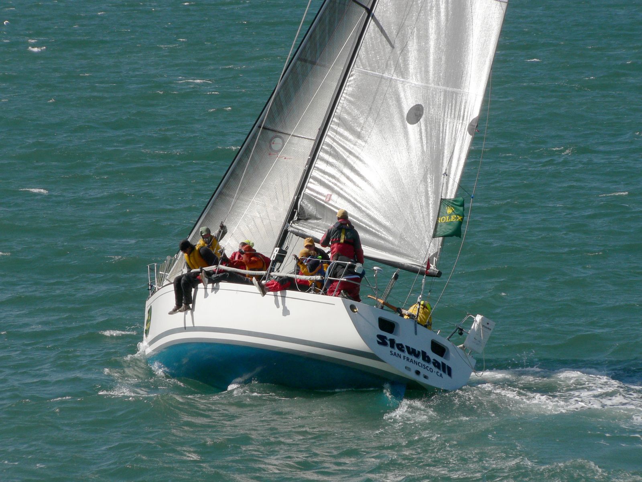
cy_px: 241
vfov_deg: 5.1
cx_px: 321
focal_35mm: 292
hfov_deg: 6.8
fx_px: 5416
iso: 80
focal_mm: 48.6
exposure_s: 1/640
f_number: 5.6
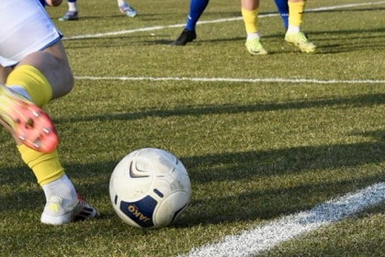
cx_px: 87
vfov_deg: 6.2
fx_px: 2342
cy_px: -29
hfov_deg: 9.4
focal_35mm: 219
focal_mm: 80
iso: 2500
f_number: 11
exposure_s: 1/1600
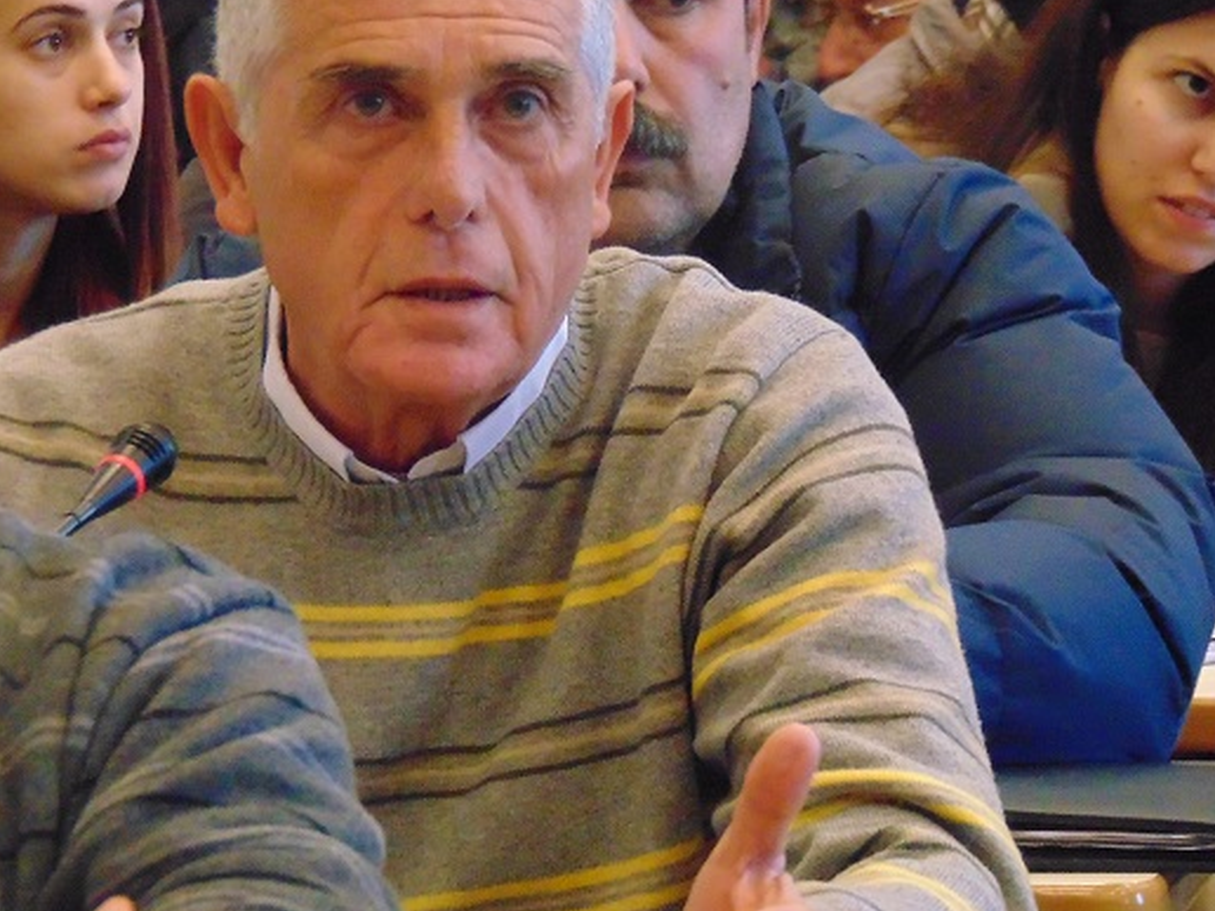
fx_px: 10354
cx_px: 520
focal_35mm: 295
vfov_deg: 5.0
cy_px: 370
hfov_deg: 6.7
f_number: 4.1
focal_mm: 36.4
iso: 800
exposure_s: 1/60
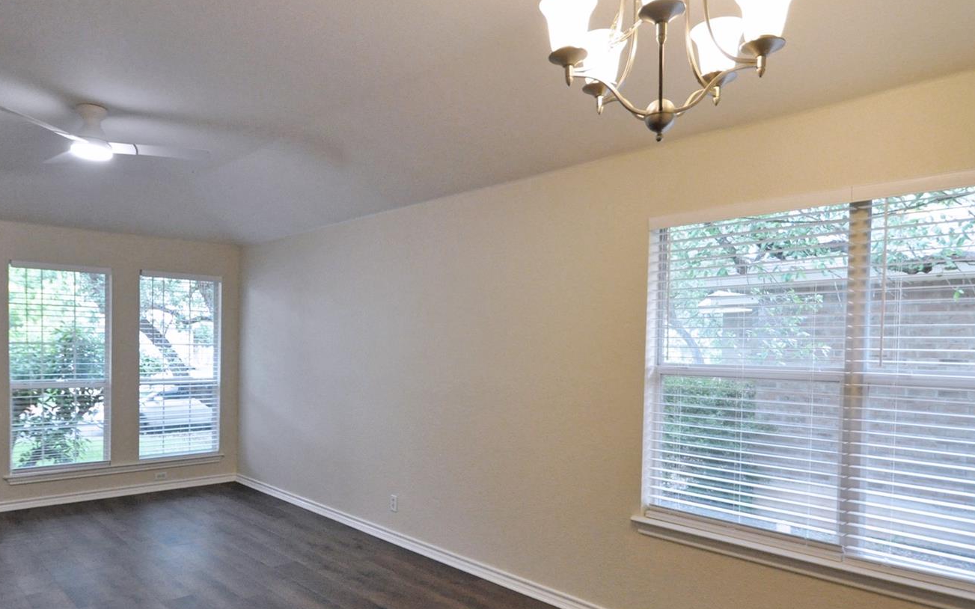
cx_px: 459
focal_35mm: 24
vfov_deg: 50.9
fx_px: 638
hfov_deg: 74.7
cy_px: 346
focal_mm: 10
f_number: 4
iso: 1250
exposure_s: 1/160
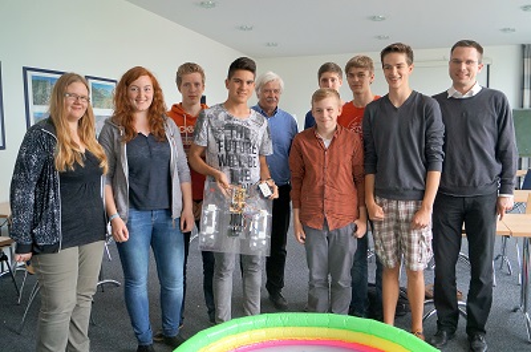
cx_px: 266
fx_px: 442
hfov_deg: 62.0
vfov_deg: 43.4
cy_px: 176
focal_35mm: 30
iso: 500
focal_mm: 20
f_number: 4
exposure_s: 1/160
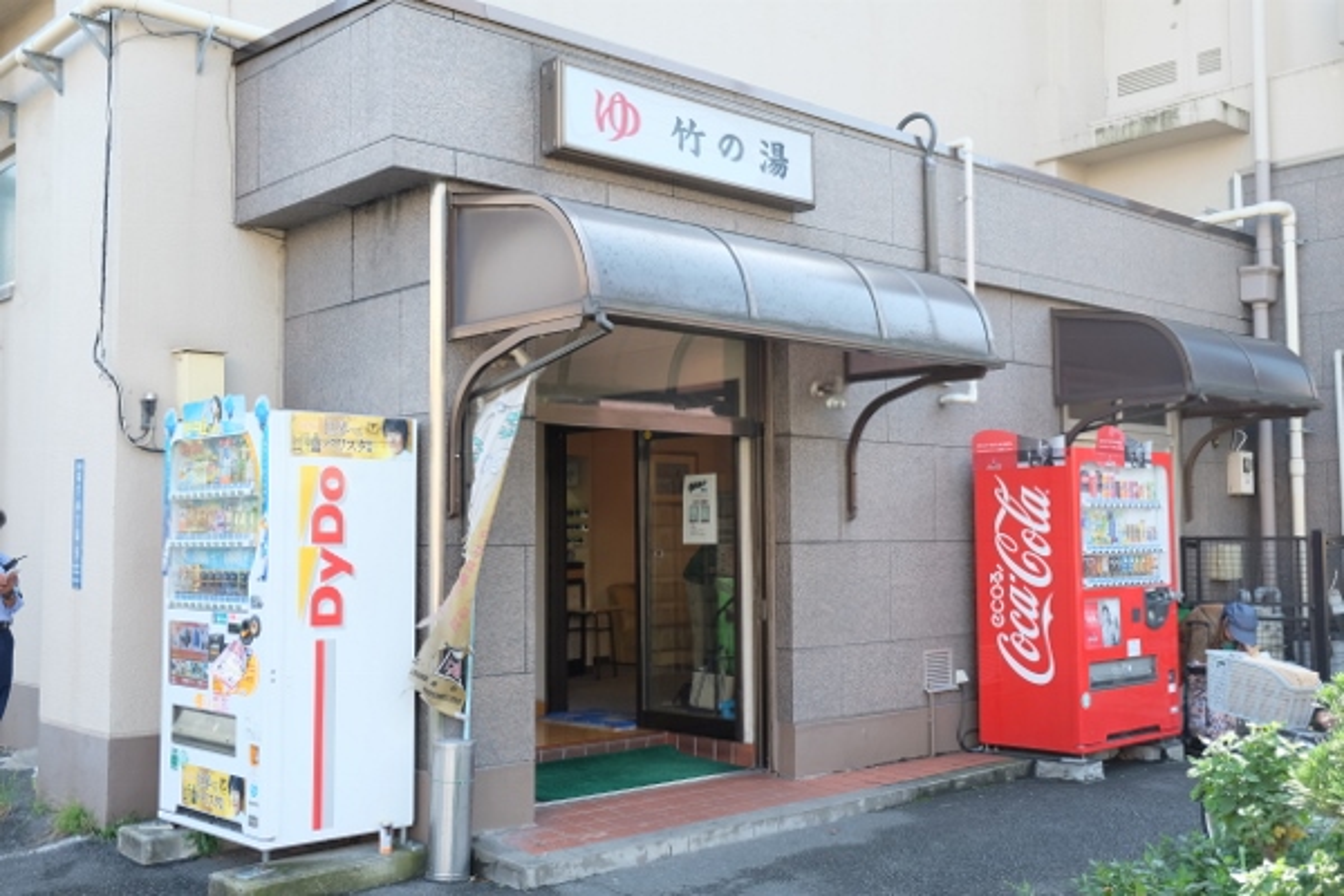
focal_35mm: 35
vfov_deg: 37.9
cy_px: 448
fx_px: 1307
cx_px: 672
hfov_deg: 54.4
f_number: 3.2
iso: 400
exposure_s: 1/220
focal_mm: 23.3
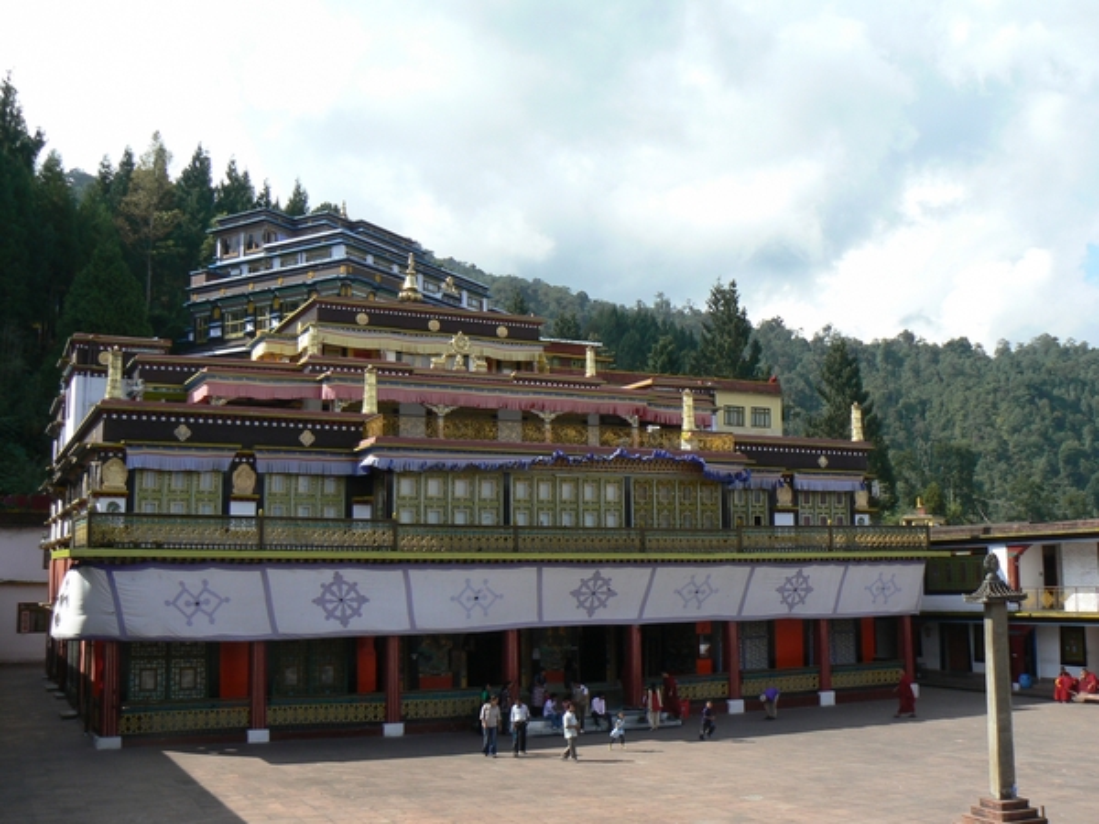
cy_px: 412
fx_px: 1143
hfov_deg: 51.4
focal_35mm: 36
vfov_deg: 39.7
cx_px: 550
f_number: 5.6
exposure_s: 1/400
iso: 80
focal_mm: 6
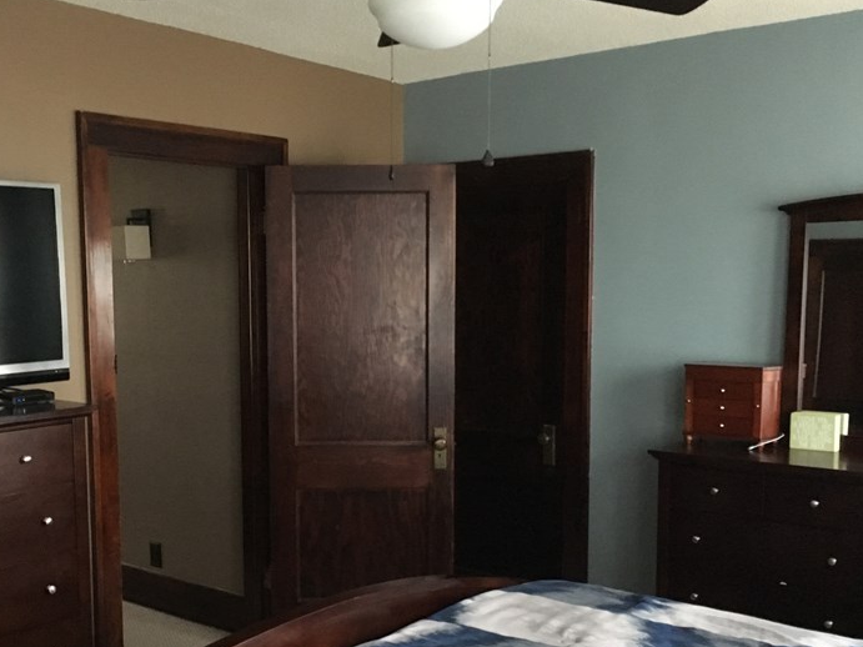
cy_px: 405
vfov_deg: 33.4
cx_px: 347
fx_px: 1072
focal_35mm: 43
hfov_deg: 43.6
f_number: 2.2
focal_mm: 4.15
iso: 320
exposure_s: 1/15
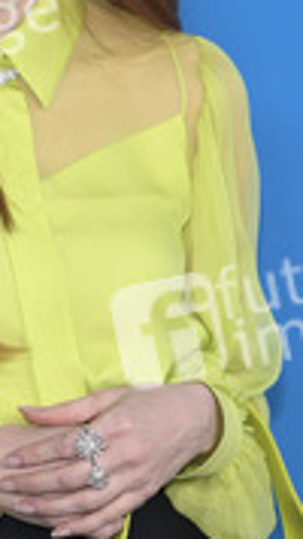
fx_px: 5547
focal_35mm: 388
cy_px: 167
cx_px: -9
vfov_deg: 5.6
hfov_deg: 3.1
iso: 800
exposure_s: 1/400
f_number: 3.5
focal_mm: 165
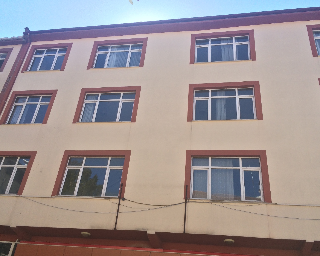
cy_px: 129
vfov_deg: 47.1
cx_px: 164
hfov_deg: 57.2
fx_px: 294
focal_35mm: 31
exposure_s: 1/1140
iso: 32
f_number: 2.2
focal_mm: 4.15
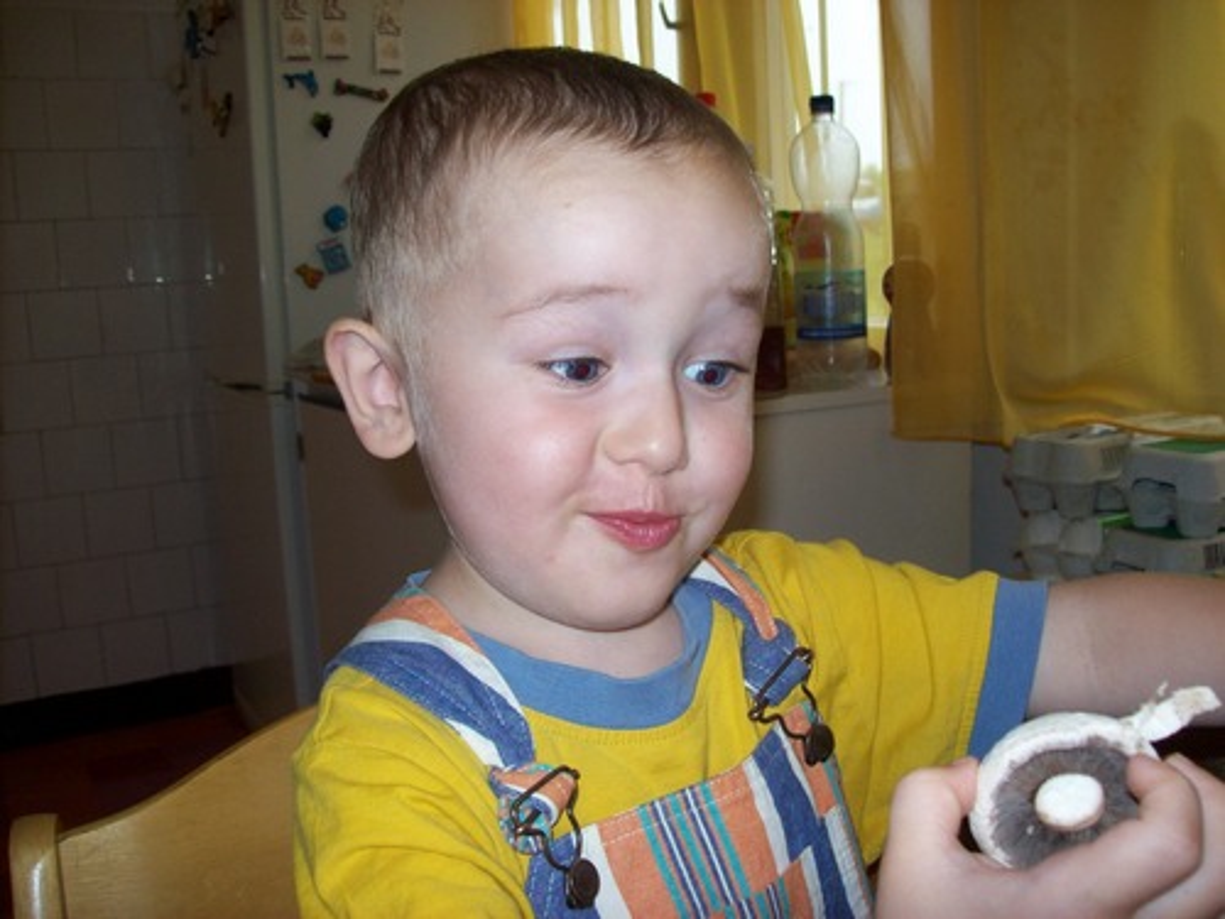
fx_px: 1274
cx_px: 612
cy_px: 460
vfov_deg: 39.7
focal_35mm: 36
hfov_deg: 51.4
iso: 80
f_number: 2.7
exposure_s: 1/64
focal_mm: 6
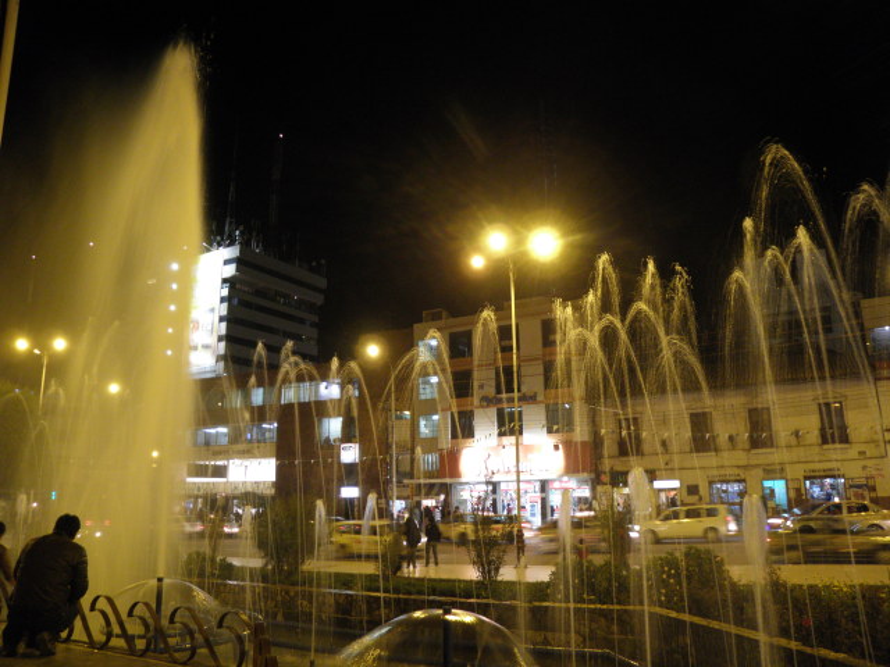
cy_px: 334
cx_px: 445
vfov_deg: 53.1
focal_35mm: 26
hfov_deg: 67.3
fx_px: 668
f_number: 2.8
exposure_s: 1/8
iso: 250
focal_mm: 4.6
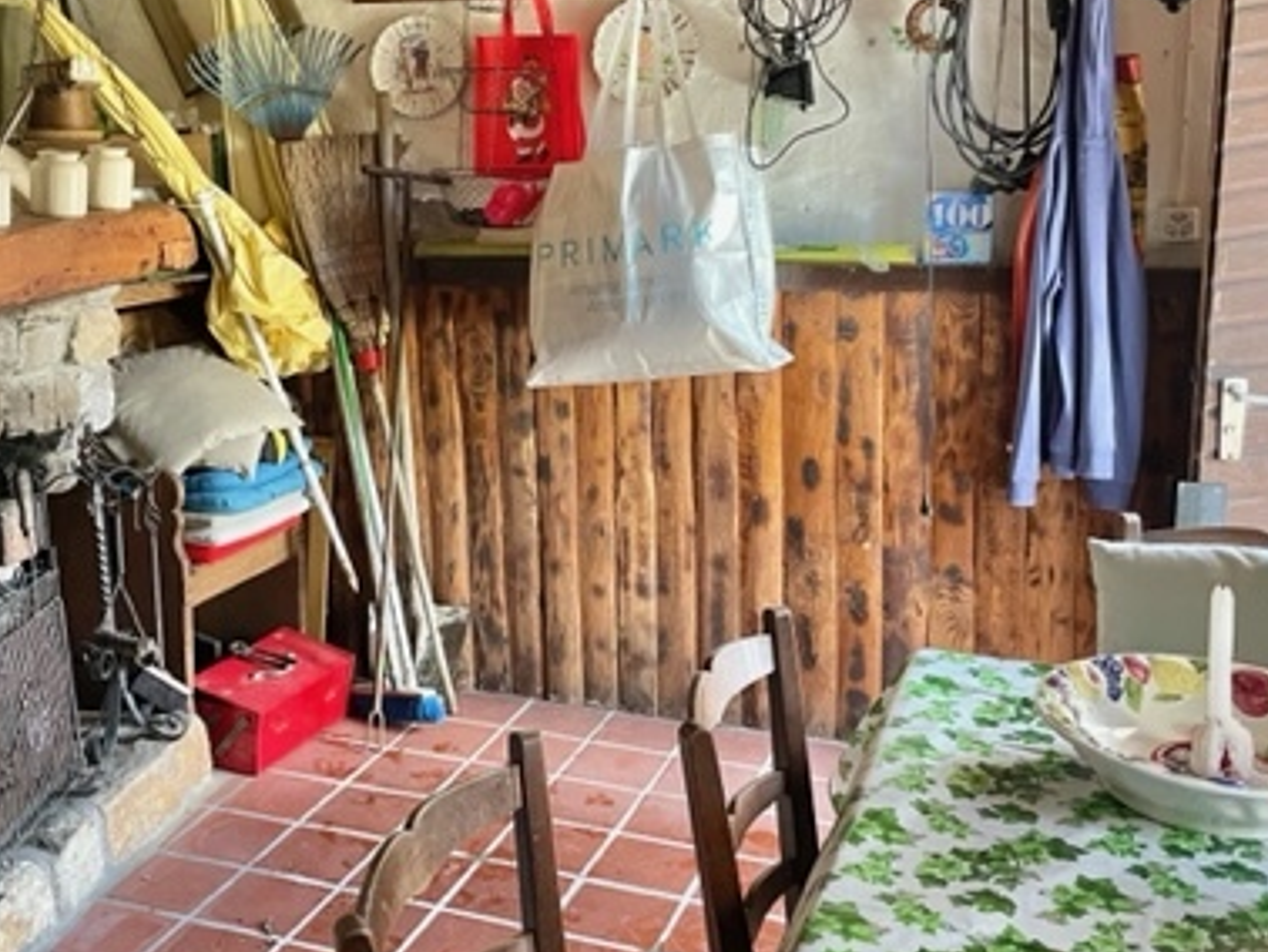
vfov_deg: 32.8
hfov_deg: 42.5
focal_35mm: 44
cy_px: 375
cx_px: 453
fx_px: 1613
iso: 320
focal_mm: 4.2
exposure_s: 1/60
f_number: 1.6
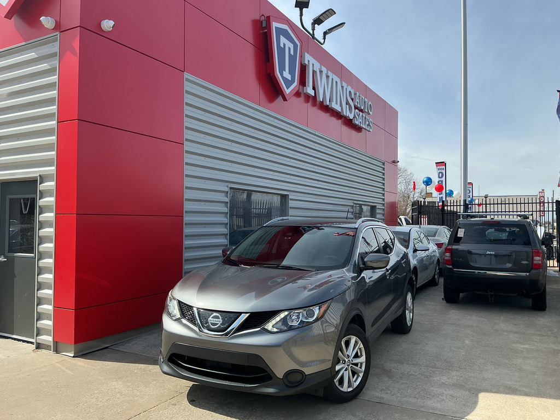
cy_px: 210
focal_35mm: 29
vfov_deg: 48.2
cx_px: 280
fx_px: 469
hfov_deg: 61.7
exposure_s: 1/1377
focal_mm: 3
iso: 25
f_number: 1.8
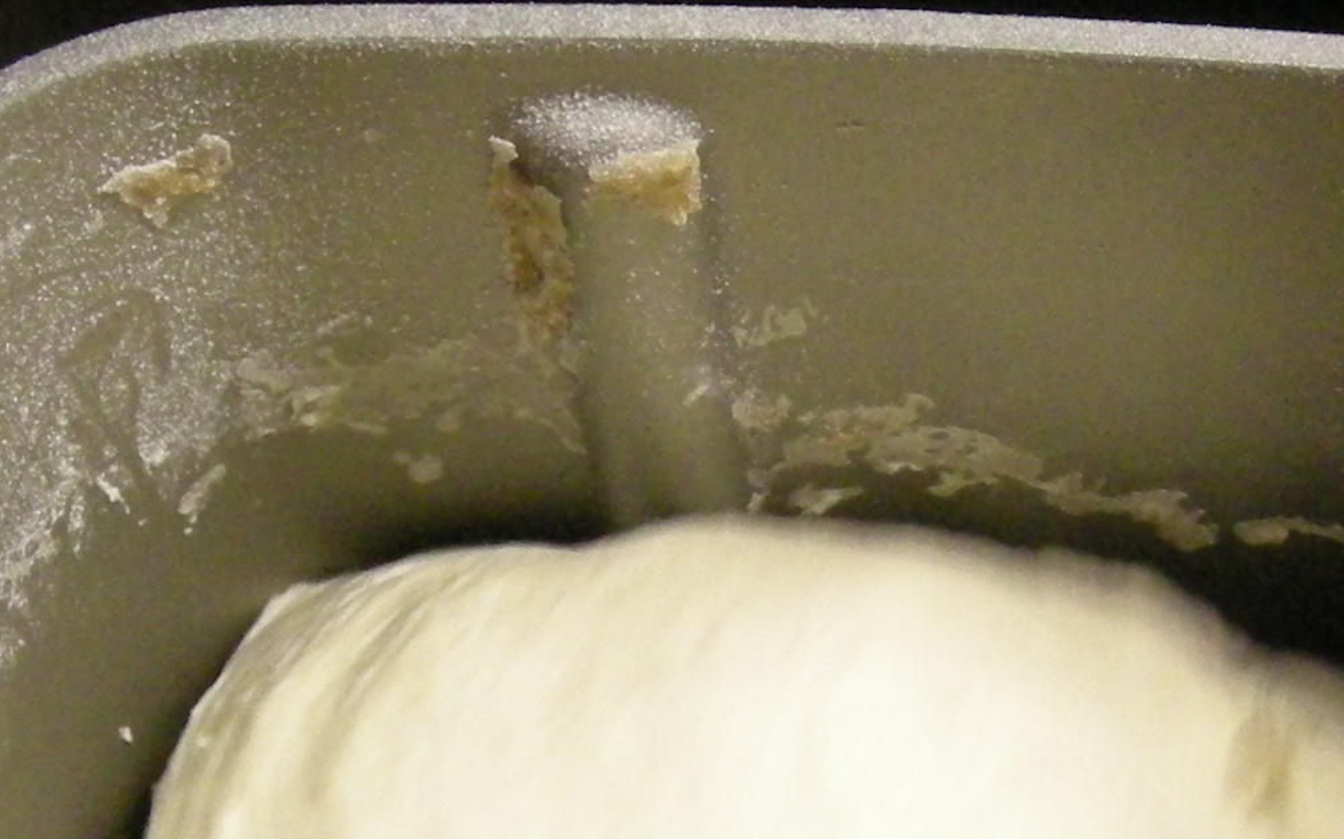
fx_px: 4138
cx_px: 864
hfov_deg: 18.4
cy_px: 810
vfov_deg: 11.5
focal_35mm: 113
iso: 400
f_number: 2.8
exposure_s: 1/32.8
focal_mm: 5.7
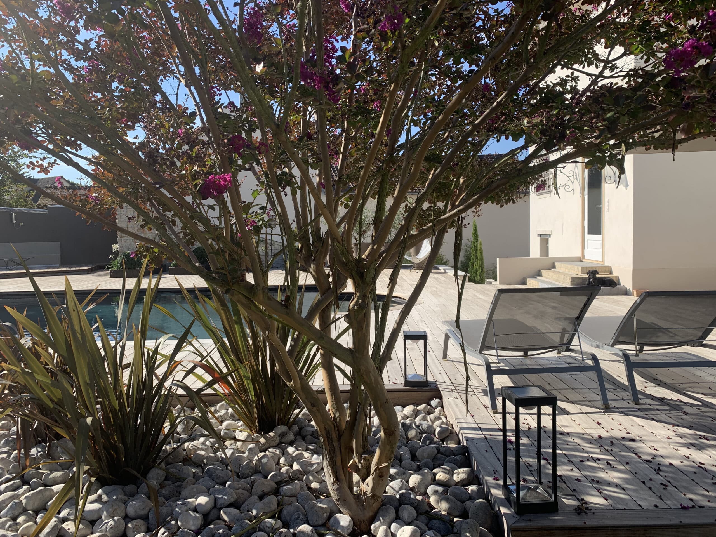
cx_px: 358
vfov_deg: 53.1
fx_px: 538
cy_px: 268
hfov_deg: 67.3
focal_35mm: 26
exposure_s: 1/1332
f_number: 1.8
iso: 25
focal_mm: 4.25
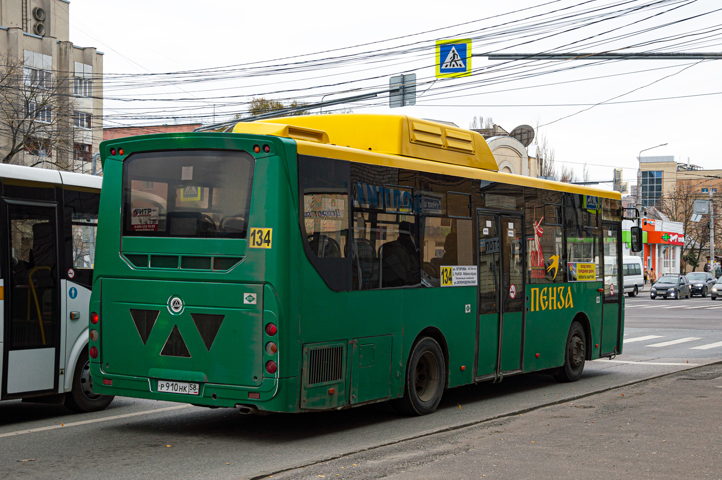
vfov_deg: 29.8
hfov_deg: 43.6
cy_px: 240
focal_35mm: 45
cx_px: 361
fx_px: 902
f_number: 5.6
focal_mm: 30
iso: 100
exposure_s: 1/400
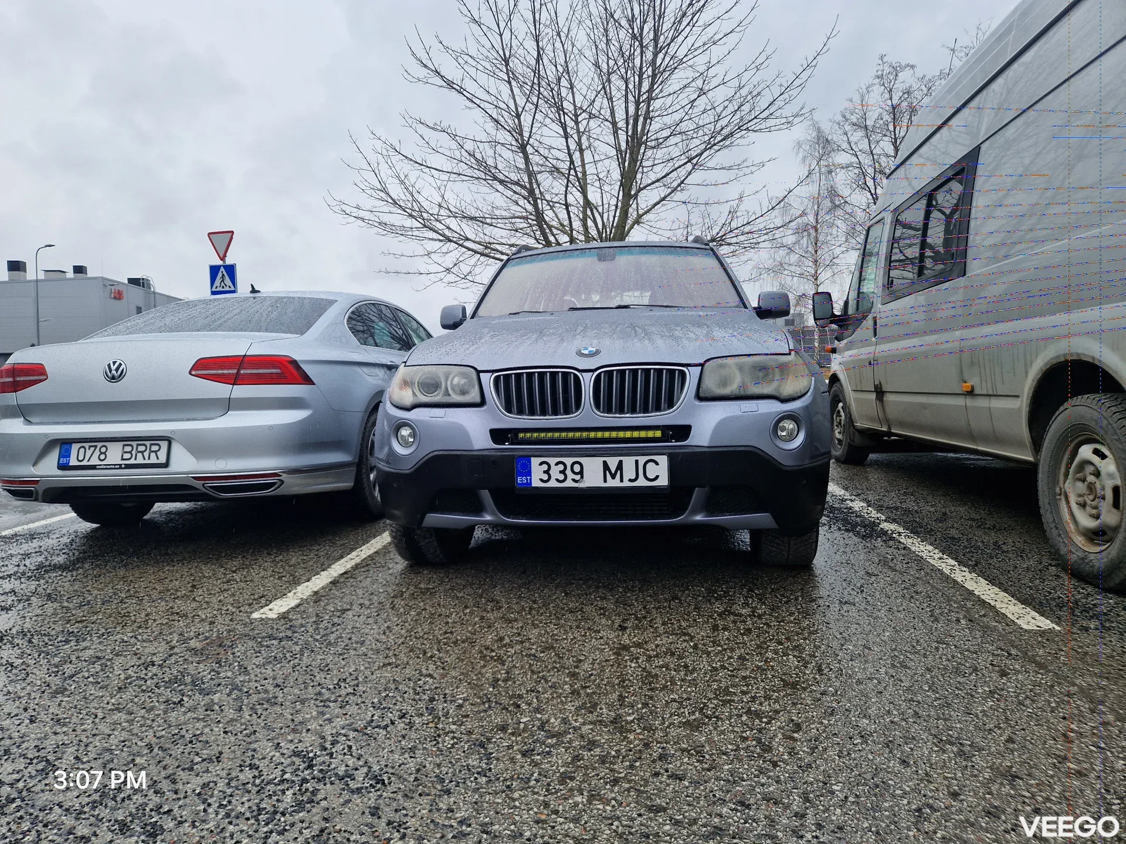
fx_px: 748
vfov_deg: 58.9
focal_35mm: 23
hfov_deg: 73.9
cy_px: 422
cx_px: 563
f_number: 1.8
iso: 50
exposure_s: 1/425
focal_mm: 5.4
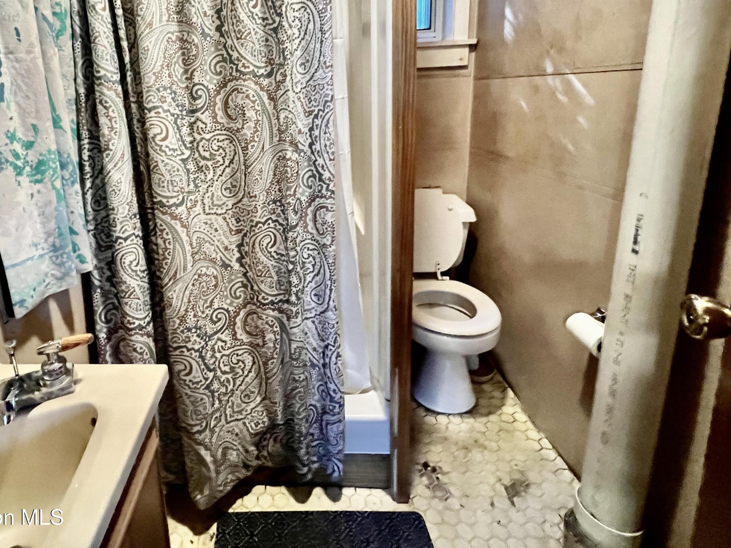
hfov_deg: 85.2
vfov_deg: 69.1
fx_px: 380
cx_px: 253
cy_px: 173
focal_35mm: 18
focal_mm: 1.57
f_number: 1.8
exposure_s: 1/60
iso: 1000
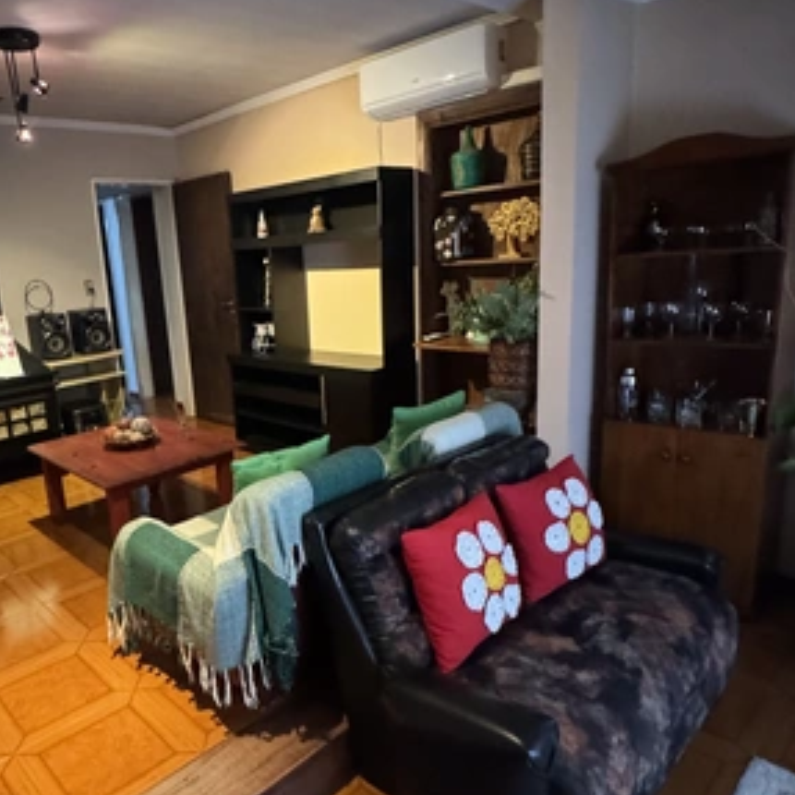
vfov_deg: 77.7
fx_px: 494
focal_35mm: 19
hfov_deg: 75.6
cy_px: 404
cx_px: 274
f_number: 2.2
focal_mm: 2.22
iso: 1250
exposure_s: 1/33
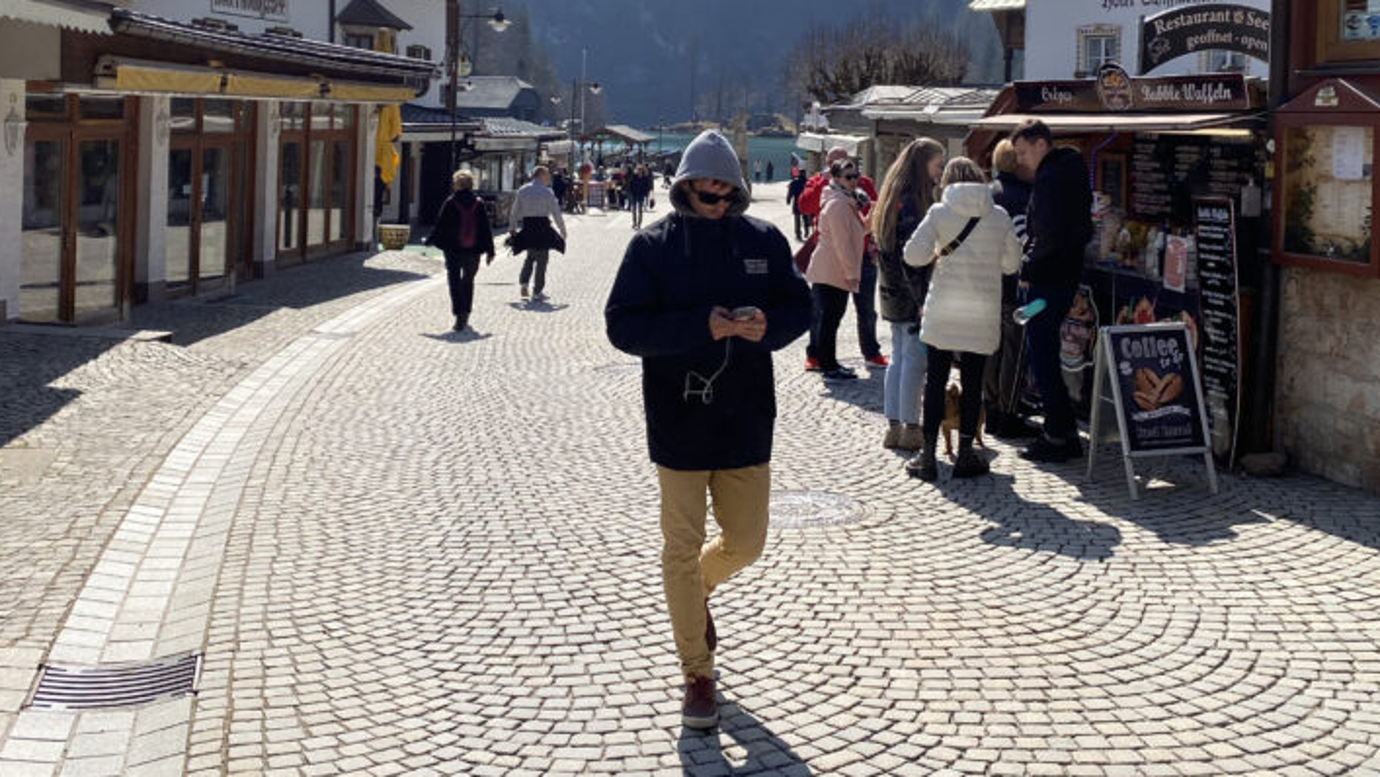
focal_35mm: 41
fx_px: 1501
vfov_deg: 28.3
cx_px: 707
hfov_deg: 49.4
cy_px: 139
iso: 32
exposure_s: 1/3846
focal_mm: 4.25
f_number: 1.8
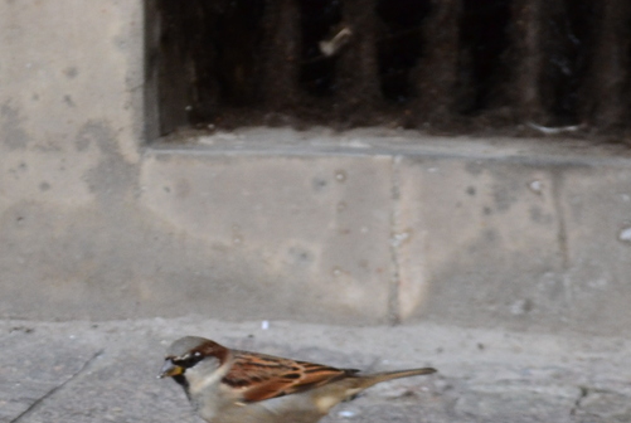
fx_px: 2019
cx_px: 272
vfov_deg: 11.9
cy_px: 315
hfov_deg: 17.8
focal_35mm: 115
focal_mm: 48
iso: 400
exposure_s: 1/60
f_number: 8
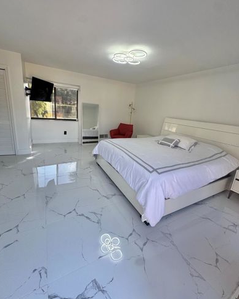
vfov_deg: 96.8
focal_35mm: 15
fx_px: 133
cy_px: 144
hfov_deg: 84.0
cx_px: 117
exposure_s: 1/99
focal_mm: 2.22
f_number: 2.2
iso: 50
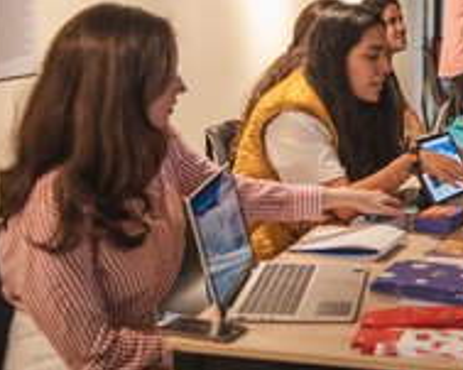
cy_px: 120
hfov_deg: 25.9
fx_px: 959
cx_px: 453
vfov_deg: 21.7
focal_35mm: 70
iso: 560
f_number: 2.8
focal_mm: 34
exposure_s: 1/125
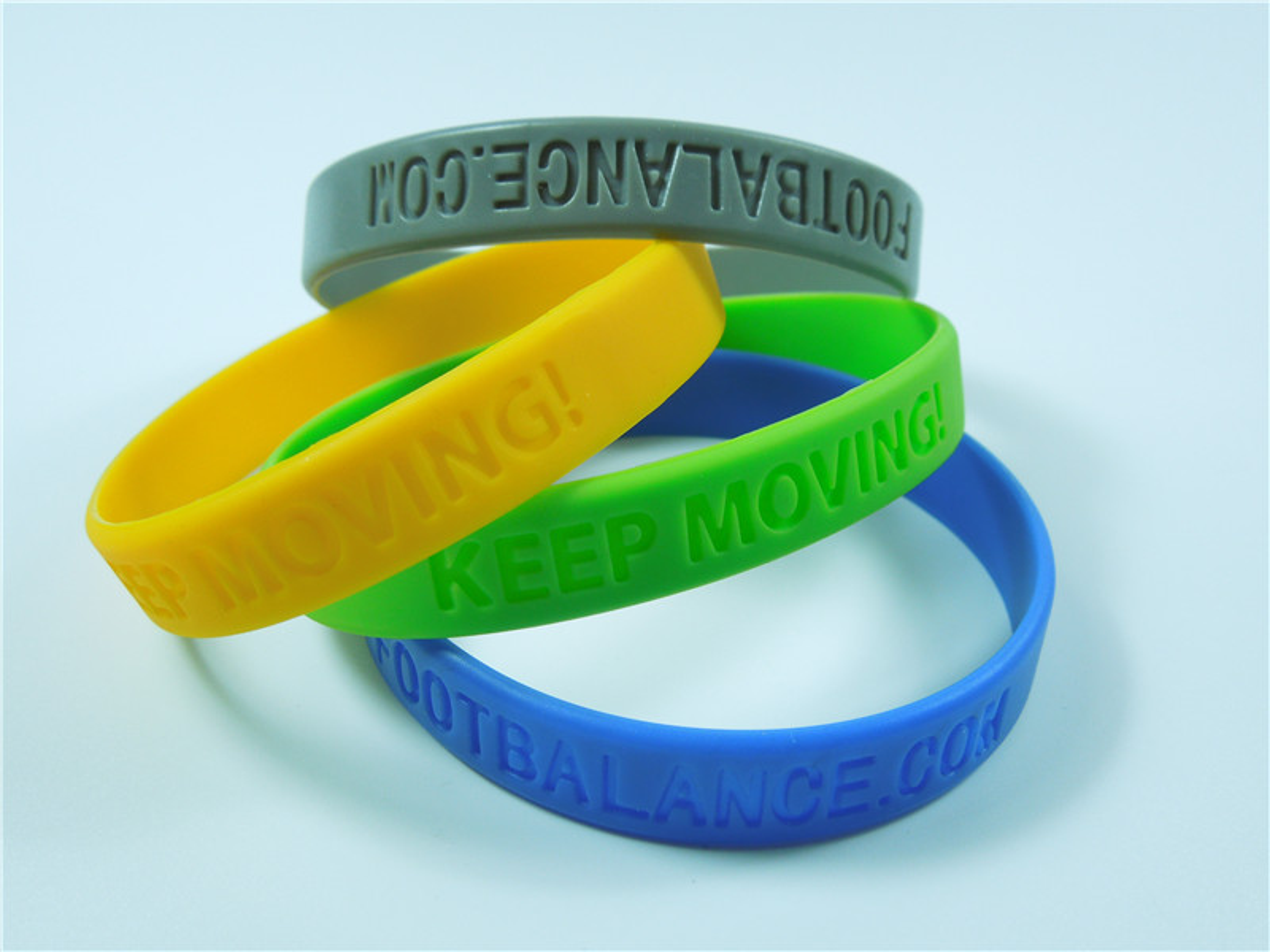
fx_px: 1284
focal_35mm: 35
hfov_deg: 52.6
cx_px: 635
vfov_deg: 40.7
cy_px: 476
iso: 220
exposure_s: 1/160
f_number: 3.7
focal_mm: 6.3
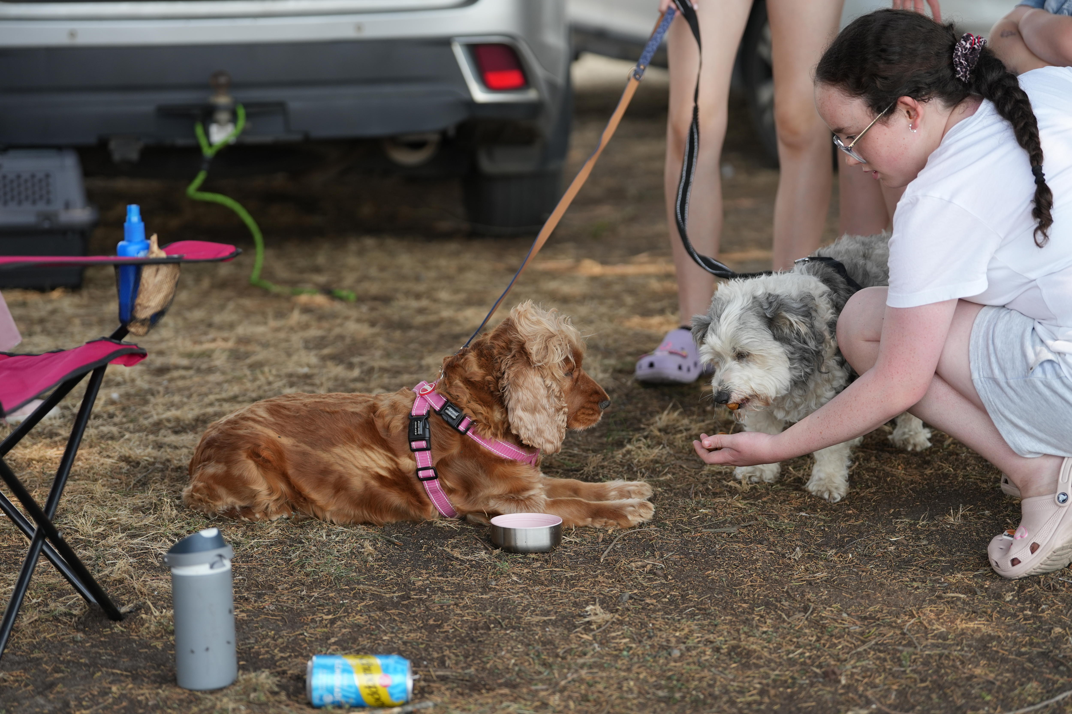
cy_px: 357
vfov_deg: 13.7
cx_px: 536
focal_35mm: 100
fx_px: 2977
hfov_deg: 20.4
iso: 250
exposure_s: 1/1000
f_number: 2.8
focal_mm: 100
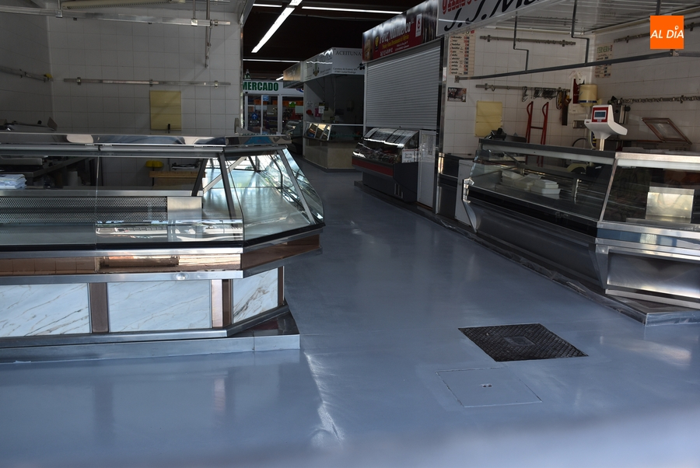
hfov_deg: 57.2
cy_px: 234
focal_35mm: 33
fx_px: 642
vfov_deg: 40.1
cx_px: 350
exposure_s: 1/100
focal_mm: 22
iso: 400
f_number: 5
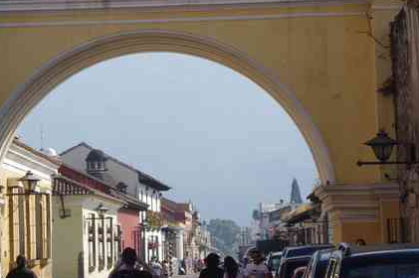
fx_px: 1989
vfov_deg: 8.0
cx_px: 108
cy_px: 33
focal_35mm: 171
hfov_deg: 12.0
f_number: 11
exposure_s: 1/100
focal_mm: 47.5
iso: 200
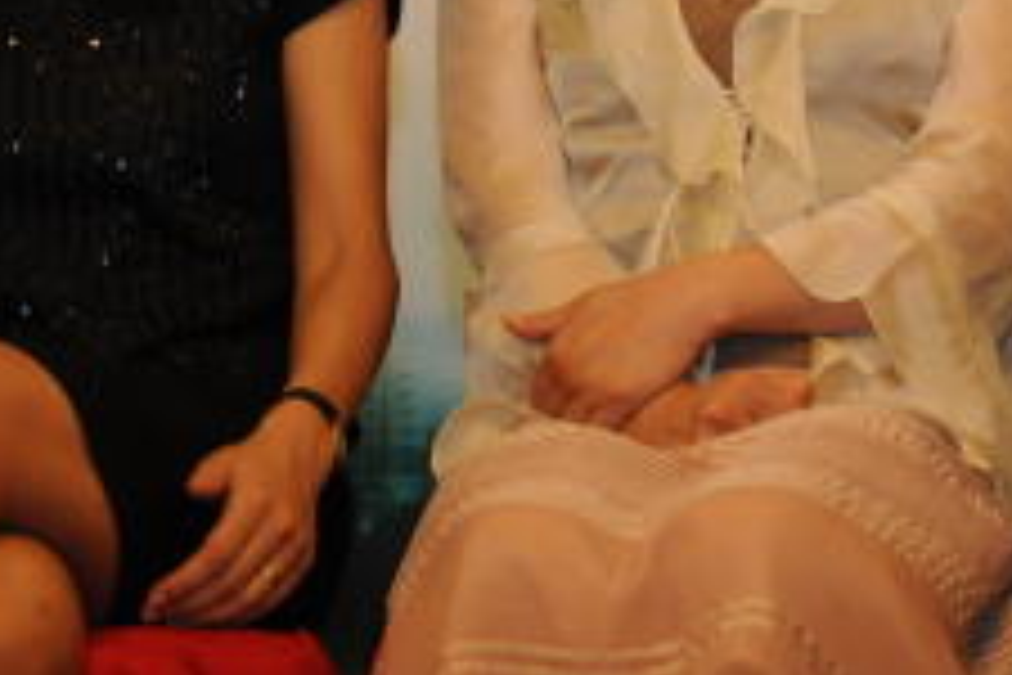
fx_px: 5147
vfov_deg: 7.5
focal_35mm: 183
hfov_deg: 11.2
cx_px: 796
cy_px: -68
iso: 800
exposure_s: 1/80
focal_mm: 55
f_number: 3.5
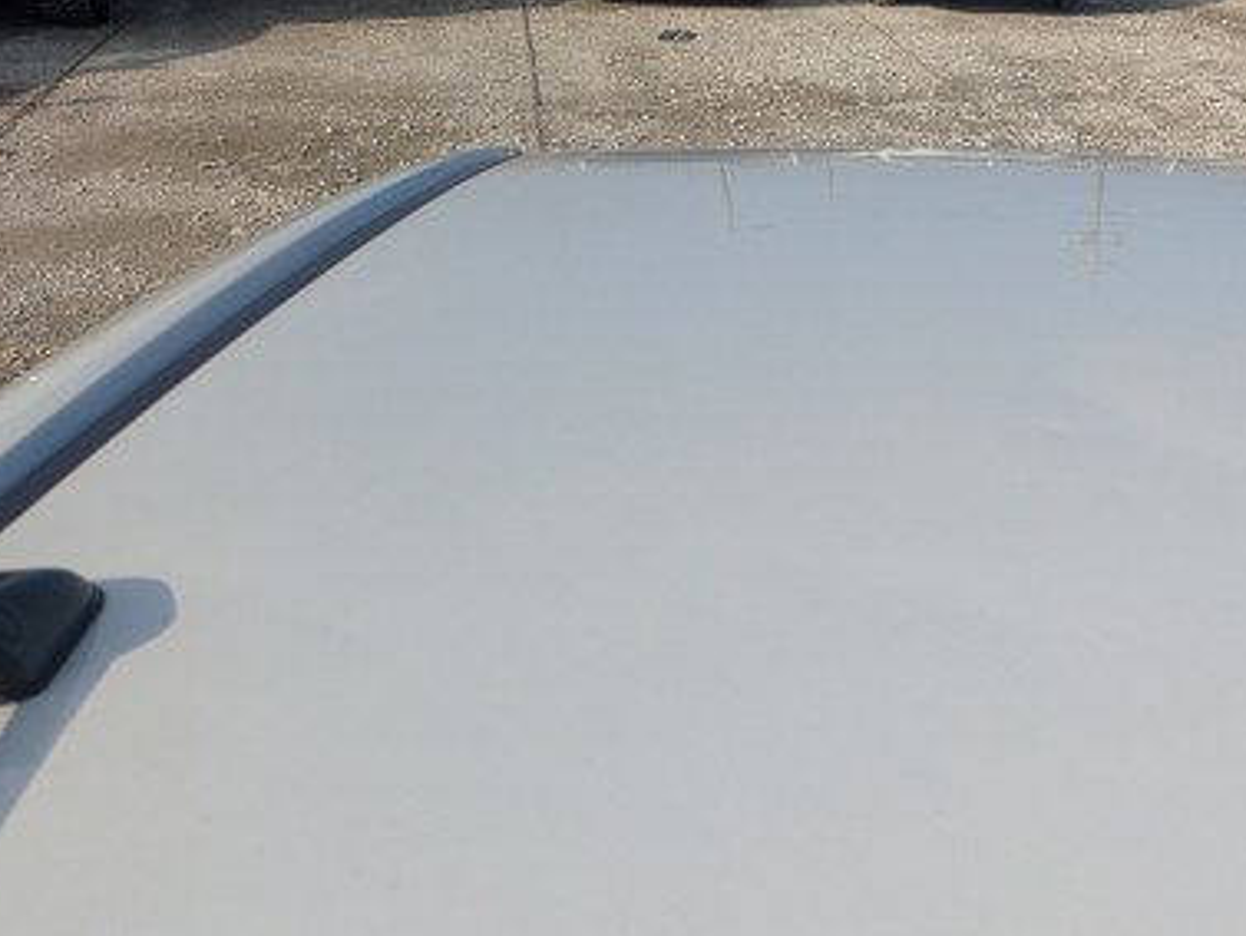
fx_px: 1908
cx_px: 1109
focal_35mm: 53
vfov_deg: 27.4
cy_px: 585
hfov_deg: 34.3
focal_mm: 5.43
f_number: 1.89
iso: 63
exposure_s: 1/3745
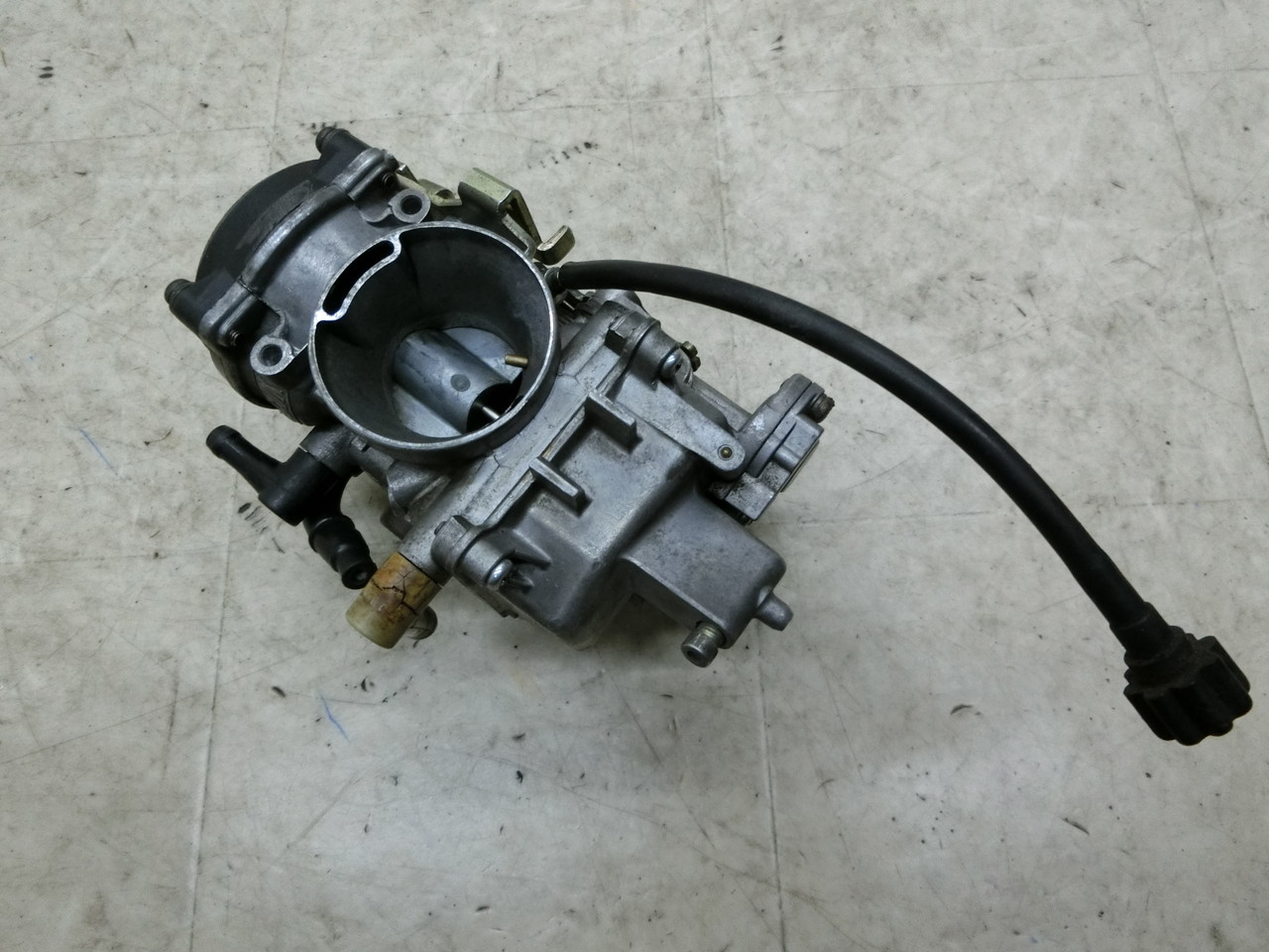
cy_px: 476
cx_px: 634
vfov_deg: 54.9
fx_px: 916
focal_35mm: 25
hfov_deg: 69.4
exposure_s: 1/100
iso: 400
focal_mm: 4.5
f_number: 3.5
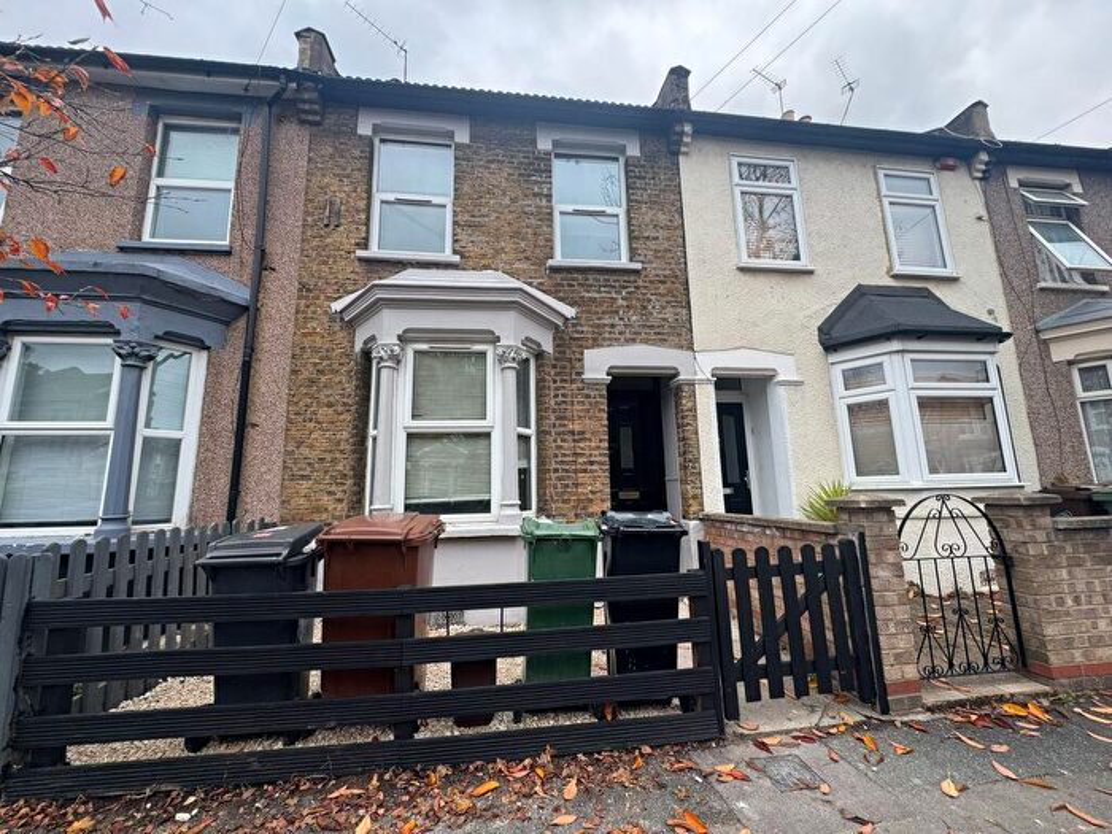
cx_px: 556
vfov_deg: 85.7
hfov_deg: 102.1
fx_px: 450
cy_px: 417
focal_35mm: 14
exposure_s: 1/102
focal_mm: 2.22
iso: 40
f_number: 2.2
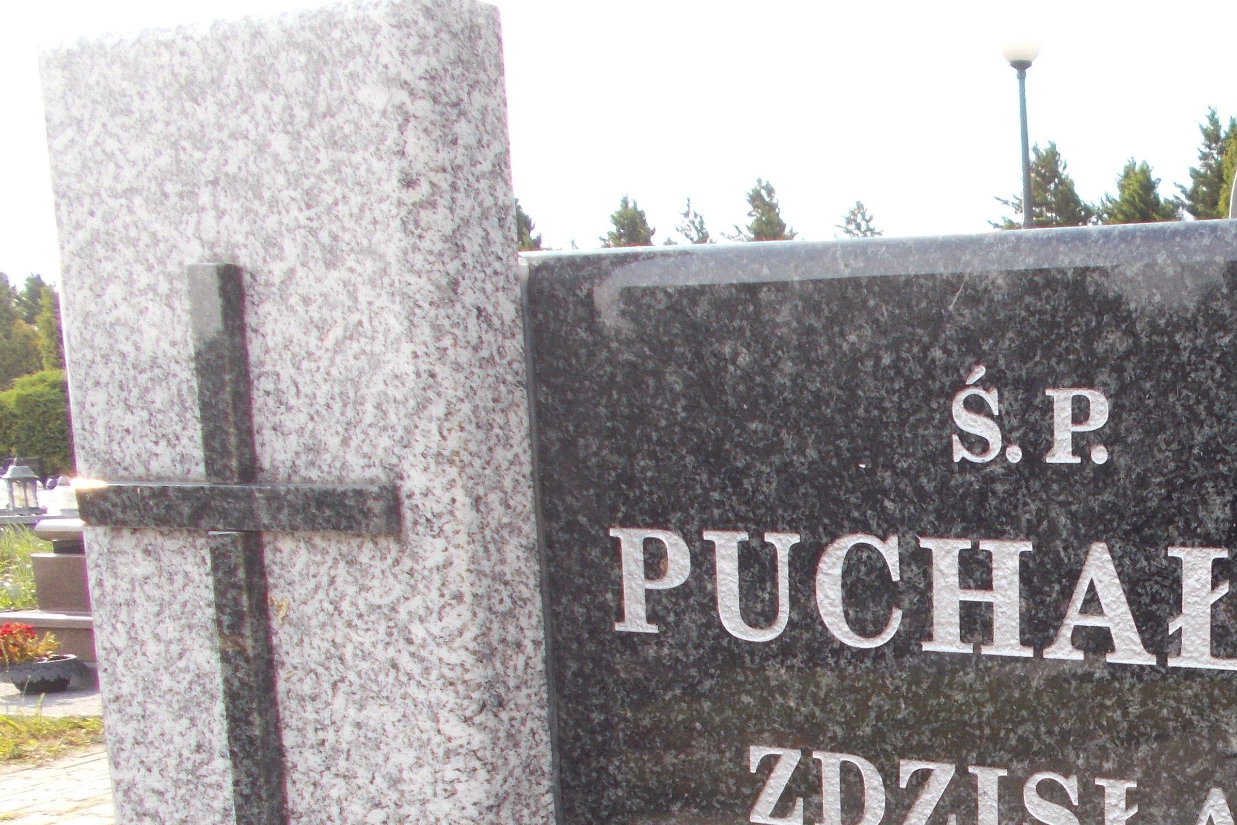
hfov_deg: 35.2
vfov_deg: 24.8
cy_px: 821
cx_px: 1184
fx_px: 1787
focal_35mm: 52
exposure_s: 1/320
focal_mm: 4.6
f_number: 3.2
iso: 80
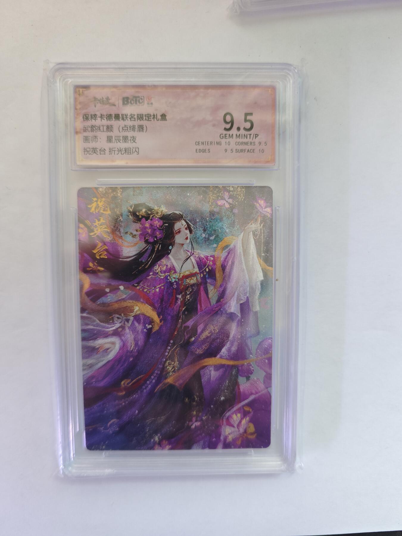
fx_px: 356
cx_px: 201
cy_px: 268
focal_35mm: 23
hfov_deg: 58.9
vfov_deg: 73.9
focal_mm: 6.55
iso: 1000
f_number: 1.6
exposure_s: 1/33.3
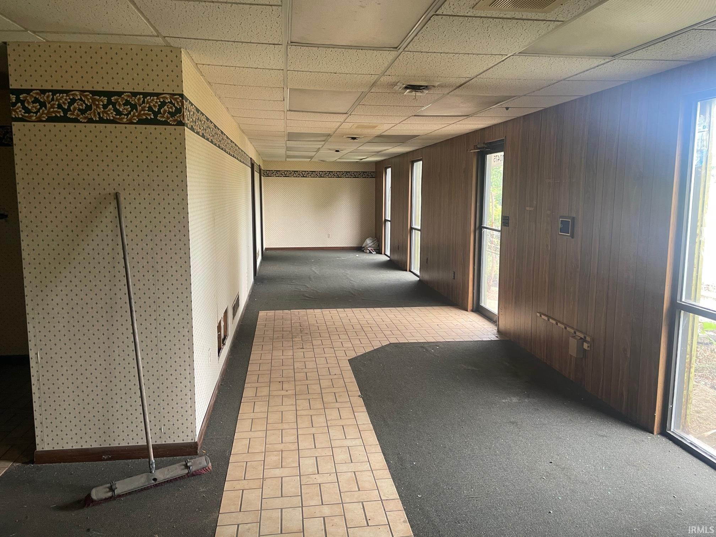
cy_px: 268
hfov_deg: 67.3
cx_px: 358
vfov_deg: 53.1
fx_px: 538
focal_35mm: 26
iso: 125
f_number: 1.6
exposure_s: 1/60
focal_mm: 4.2
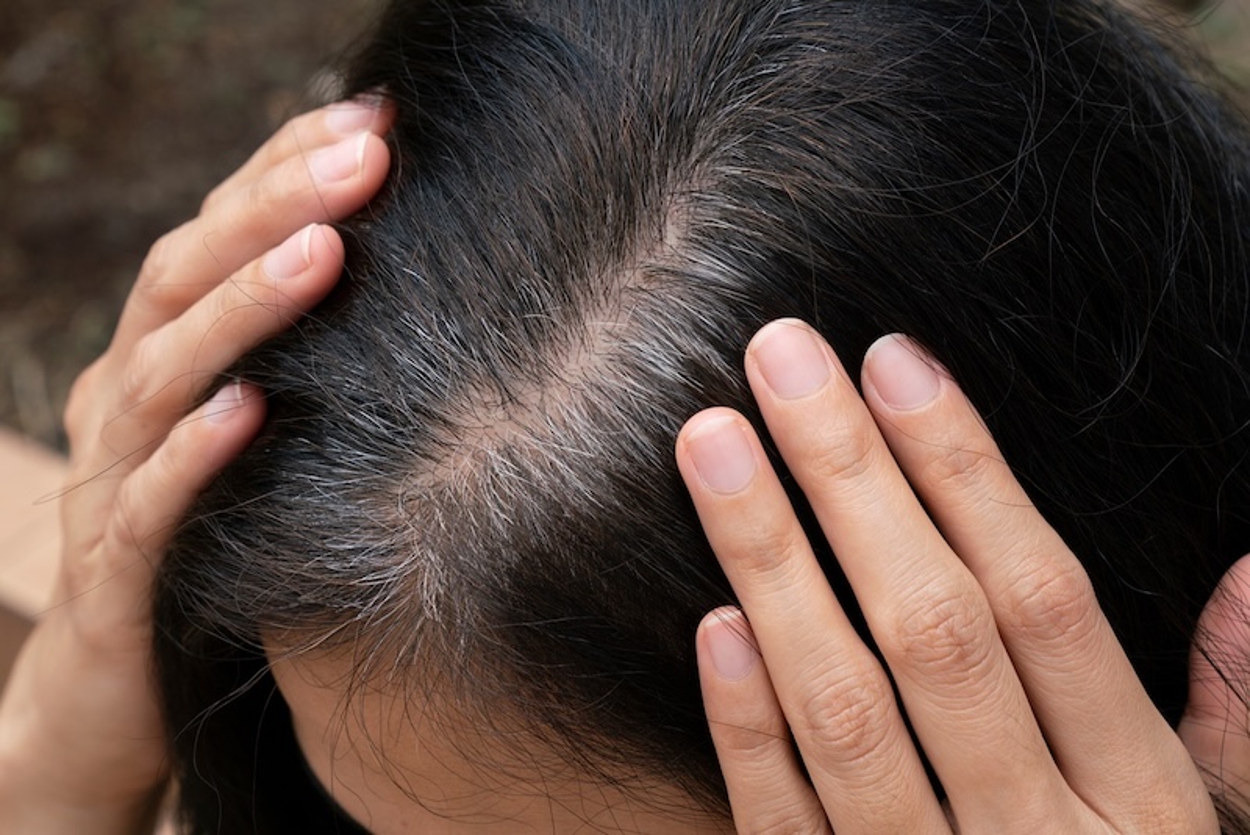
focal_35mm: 70
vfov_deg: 19.5
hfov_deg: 28.8
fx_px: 2431
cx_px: 625
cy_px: 418
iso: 500
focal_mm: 70
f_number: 10
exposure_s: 1/250
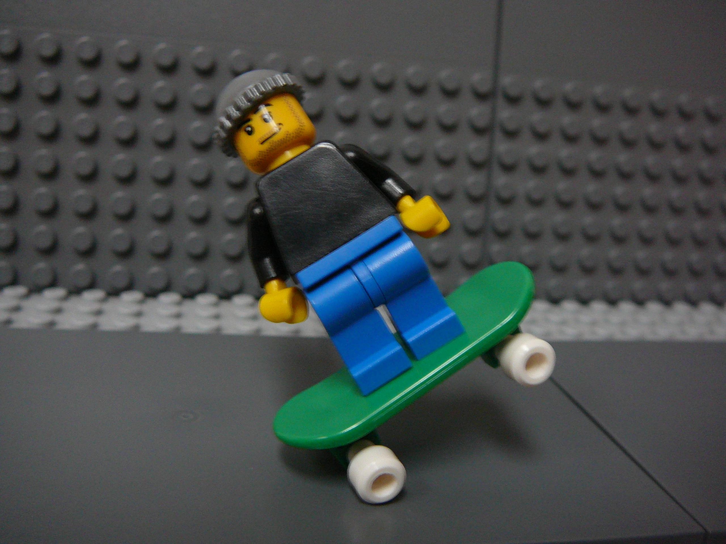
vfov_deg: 40.7
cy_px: 272
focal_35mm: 35
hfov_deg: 52.6
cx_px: 363
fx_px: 734
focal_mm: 5.2
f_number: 2.8
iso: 200
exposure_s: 1/8
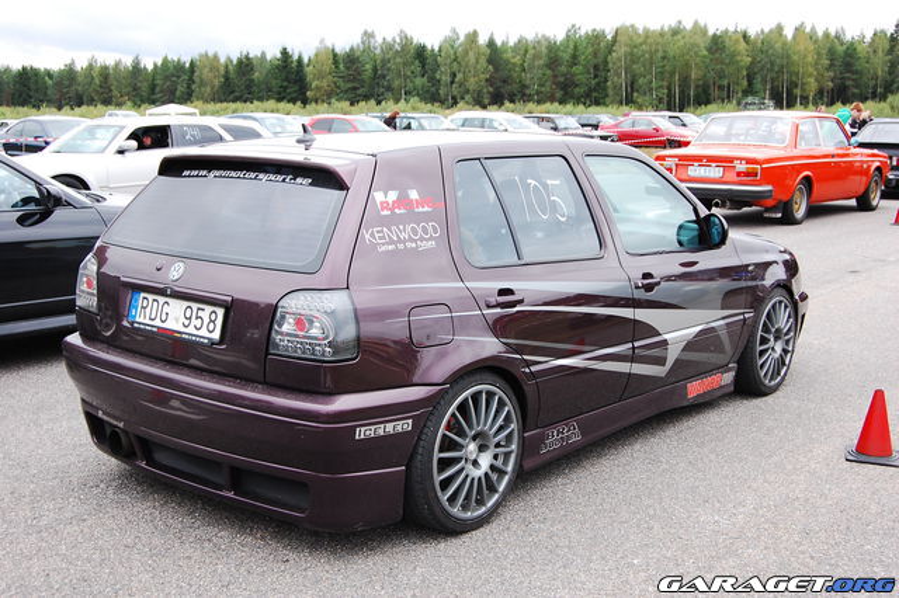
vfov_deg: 29.8
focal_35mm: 45
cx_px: 450
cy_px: 299
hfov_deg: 43.6
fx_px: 1123
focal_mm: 30
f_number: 9
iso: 200
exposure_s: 1/50
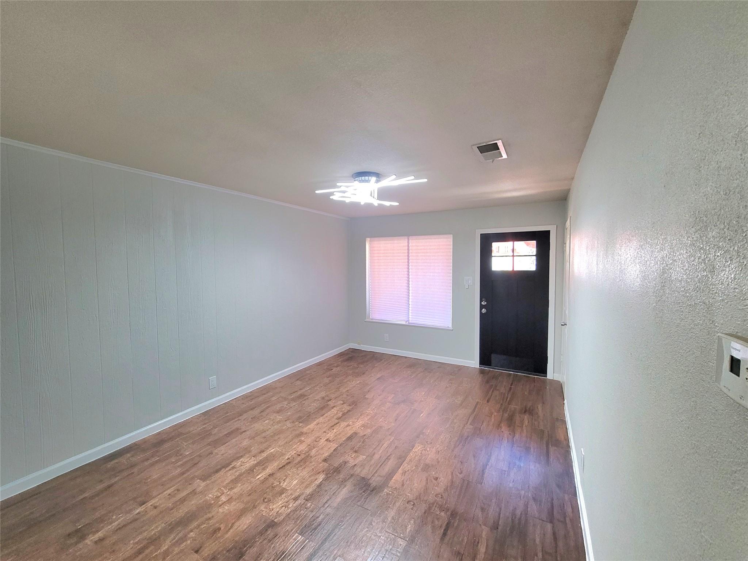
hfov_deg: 106.2
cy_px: 280
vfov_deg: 89.9
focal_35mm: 13
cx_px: 374
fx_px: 281
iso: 400
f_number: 2.2
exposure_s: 1/60.2
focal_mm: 2.2
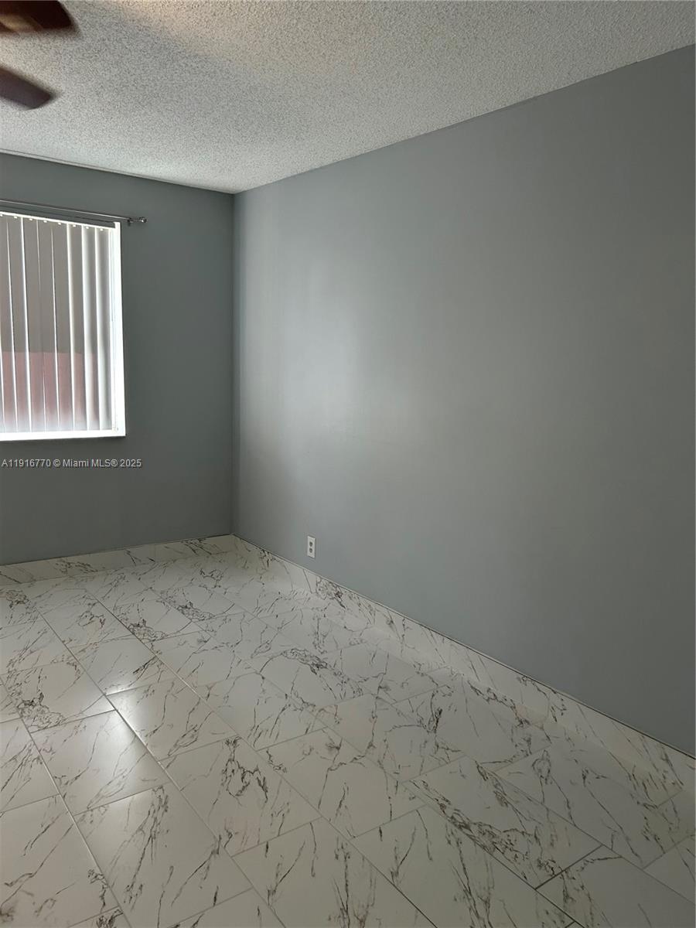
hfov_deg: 53.1
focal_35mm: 26
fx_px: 697
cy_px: 464
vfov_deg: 67.3
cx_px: 348
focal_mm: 5.7
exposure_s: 1/120
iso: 125
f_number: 1.5
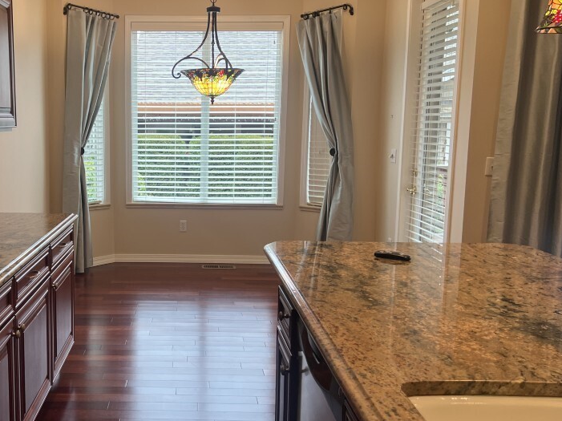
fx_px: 617
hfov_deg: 47.8
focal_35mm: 38
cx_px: 166
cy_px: 204
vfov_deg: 37.7
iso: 100
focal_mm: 5.7
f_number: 1.5
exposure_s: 1/120
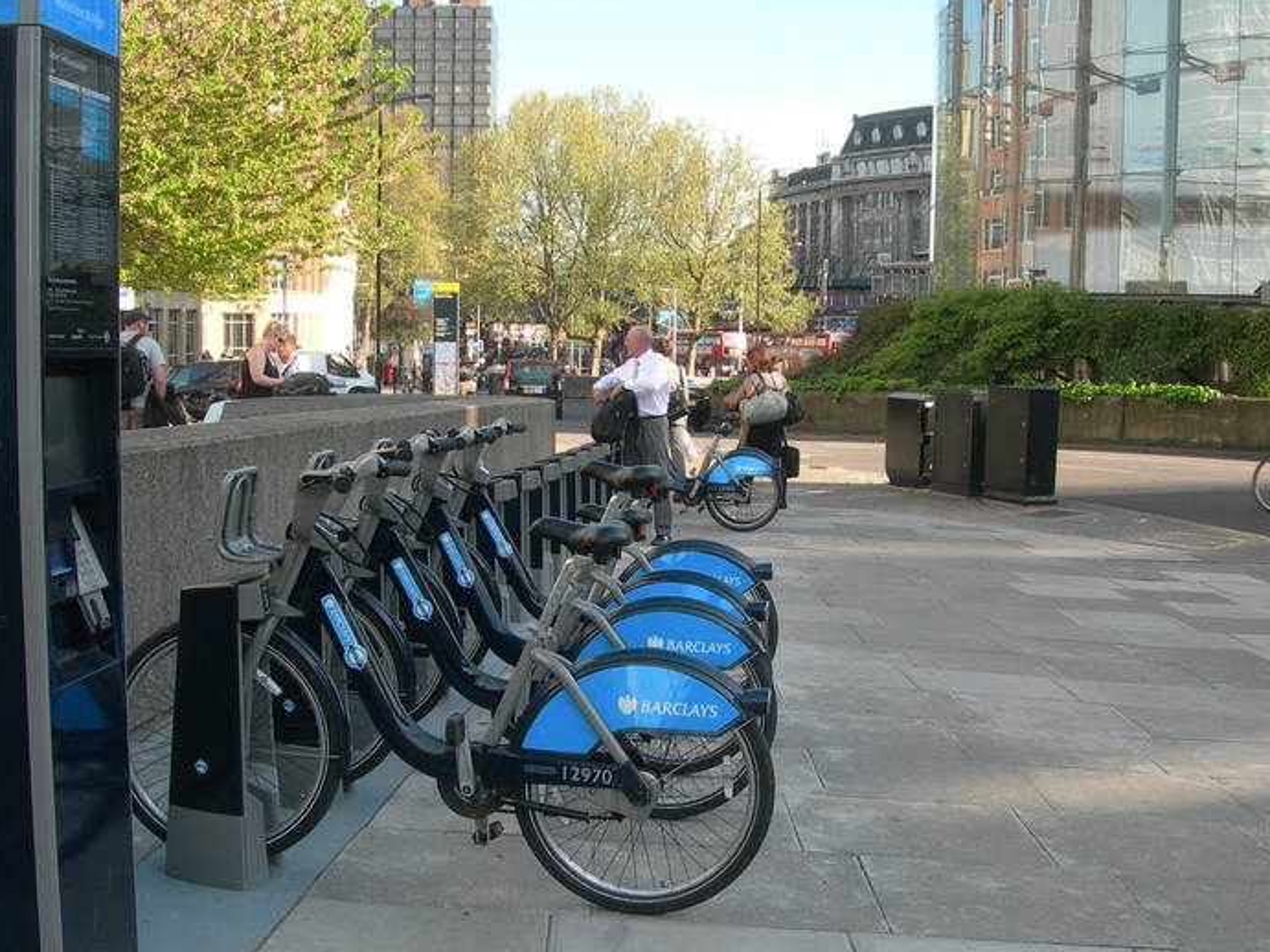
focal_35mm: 44
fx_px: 1614
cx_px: 608
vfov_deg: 32.8
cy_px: 548
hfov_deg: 42.9
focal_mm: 7.8
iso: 50
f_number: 4.8
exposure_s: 1/126
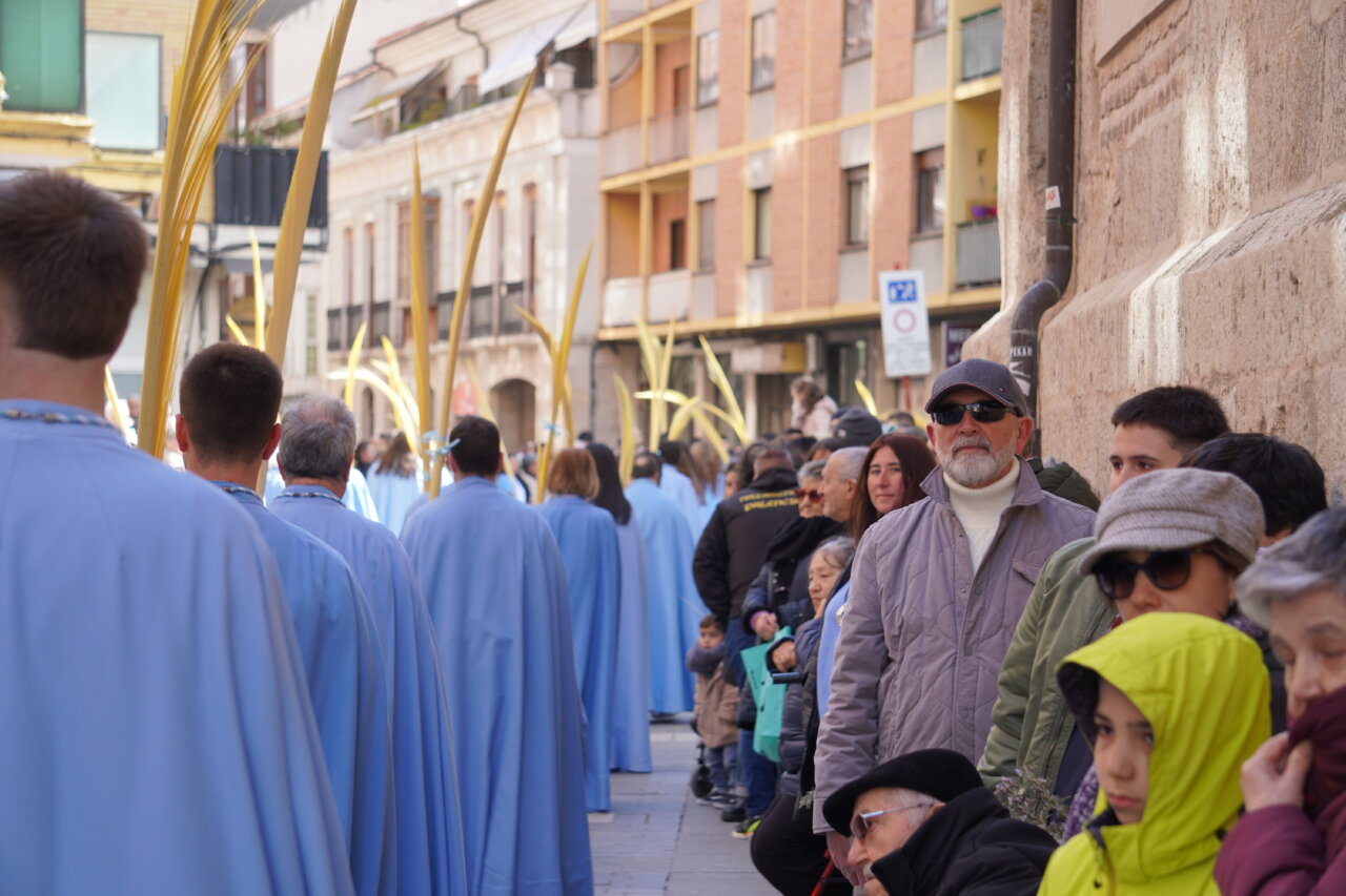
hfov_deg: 19.7
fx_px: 3869
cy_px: 448
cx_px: 673
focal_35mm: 104
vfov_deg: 13.2
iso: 160
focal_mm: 69
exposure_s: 1/160
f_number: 5
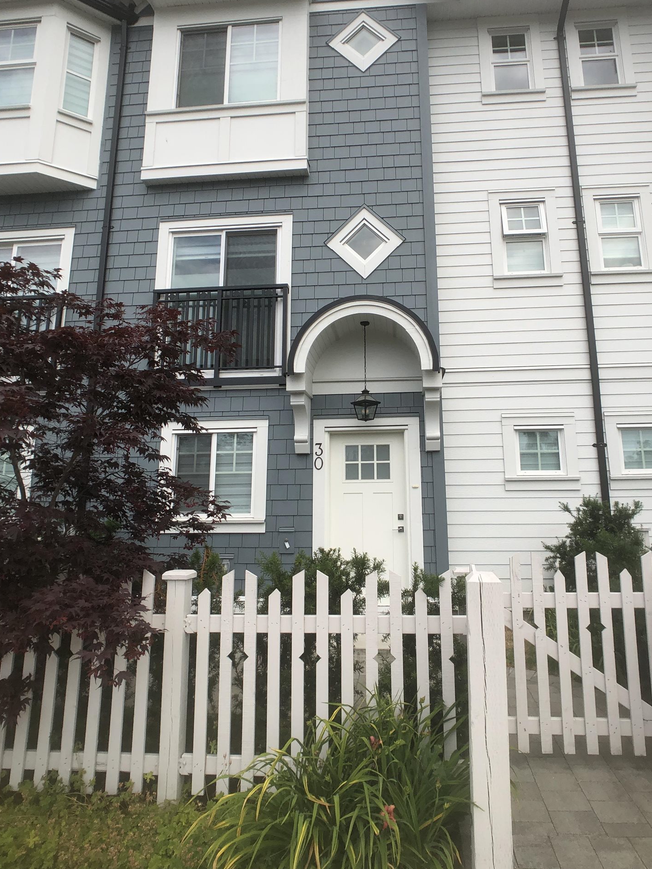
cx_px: 354
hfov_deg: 41.8
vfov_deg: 53.9
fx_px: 854
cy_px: 399
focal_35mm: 34
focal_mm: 4
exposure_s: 1/2088
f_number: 1.8
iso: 20
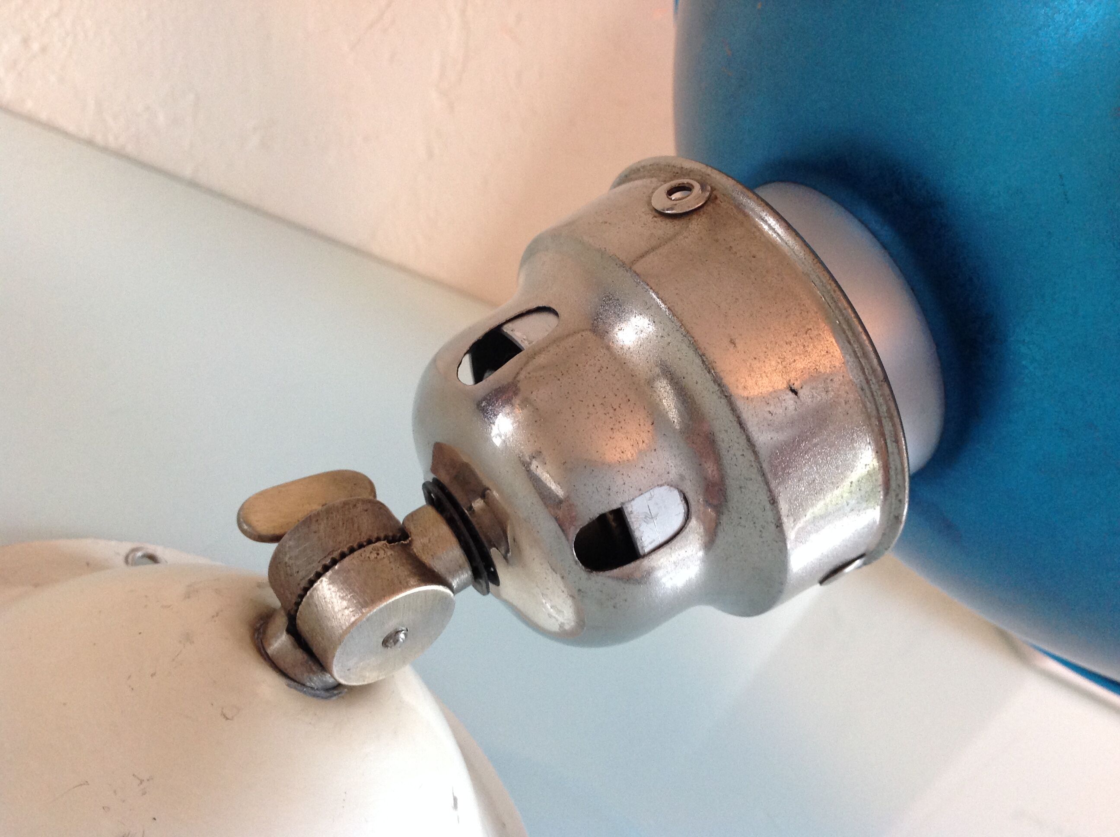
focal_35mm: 35
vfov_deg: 40.6
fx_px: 1131
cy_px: 418
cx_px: 560
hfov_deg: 52.7
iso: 200
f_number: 2.4
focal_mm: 4.28
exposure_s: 1/15
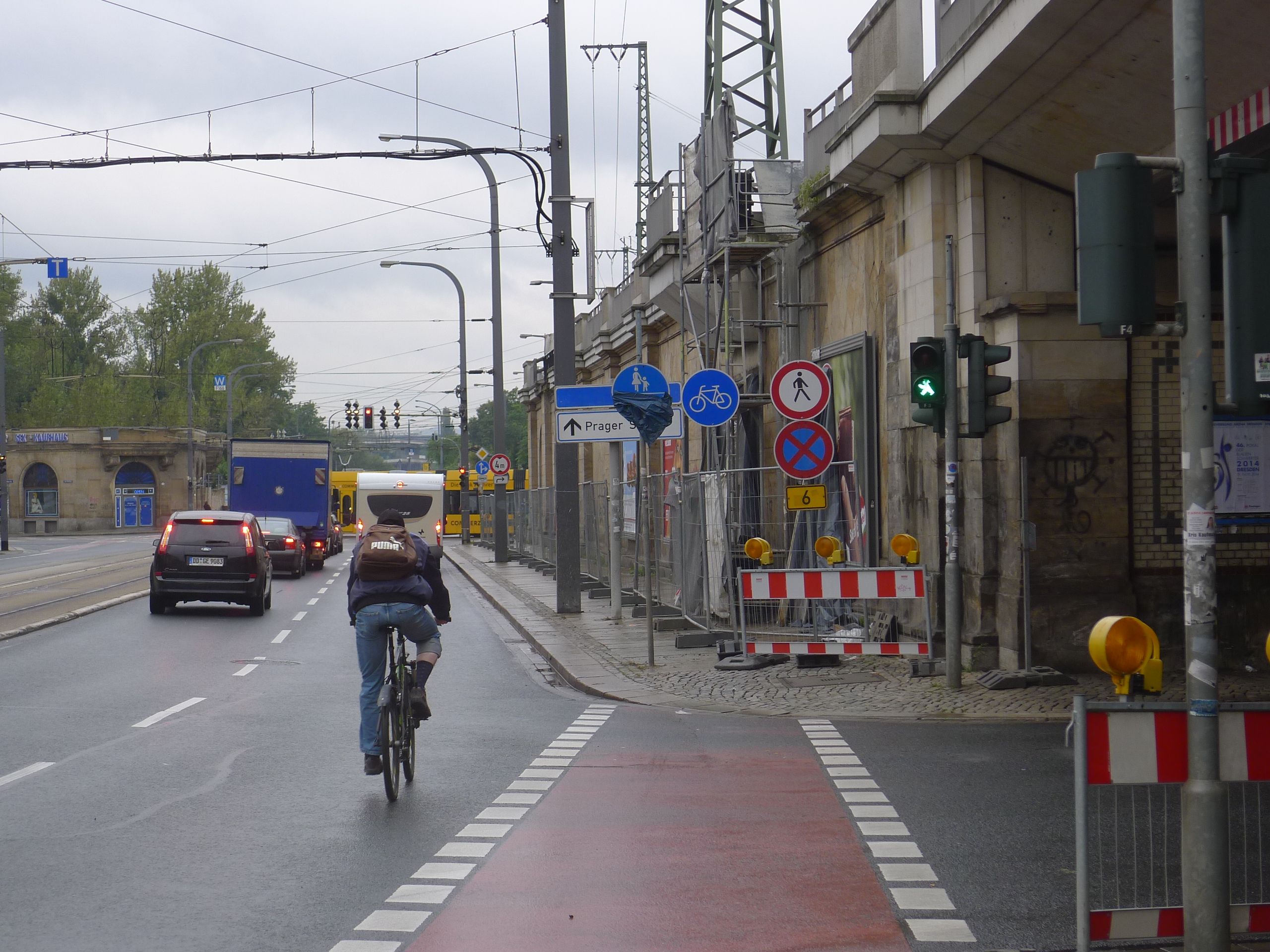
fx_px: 2568
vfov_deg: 21.0
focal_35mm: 70
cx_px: 635
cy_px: 476
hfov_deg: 27.8
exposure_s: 1/100
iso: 100
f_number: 3
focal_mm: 14.9
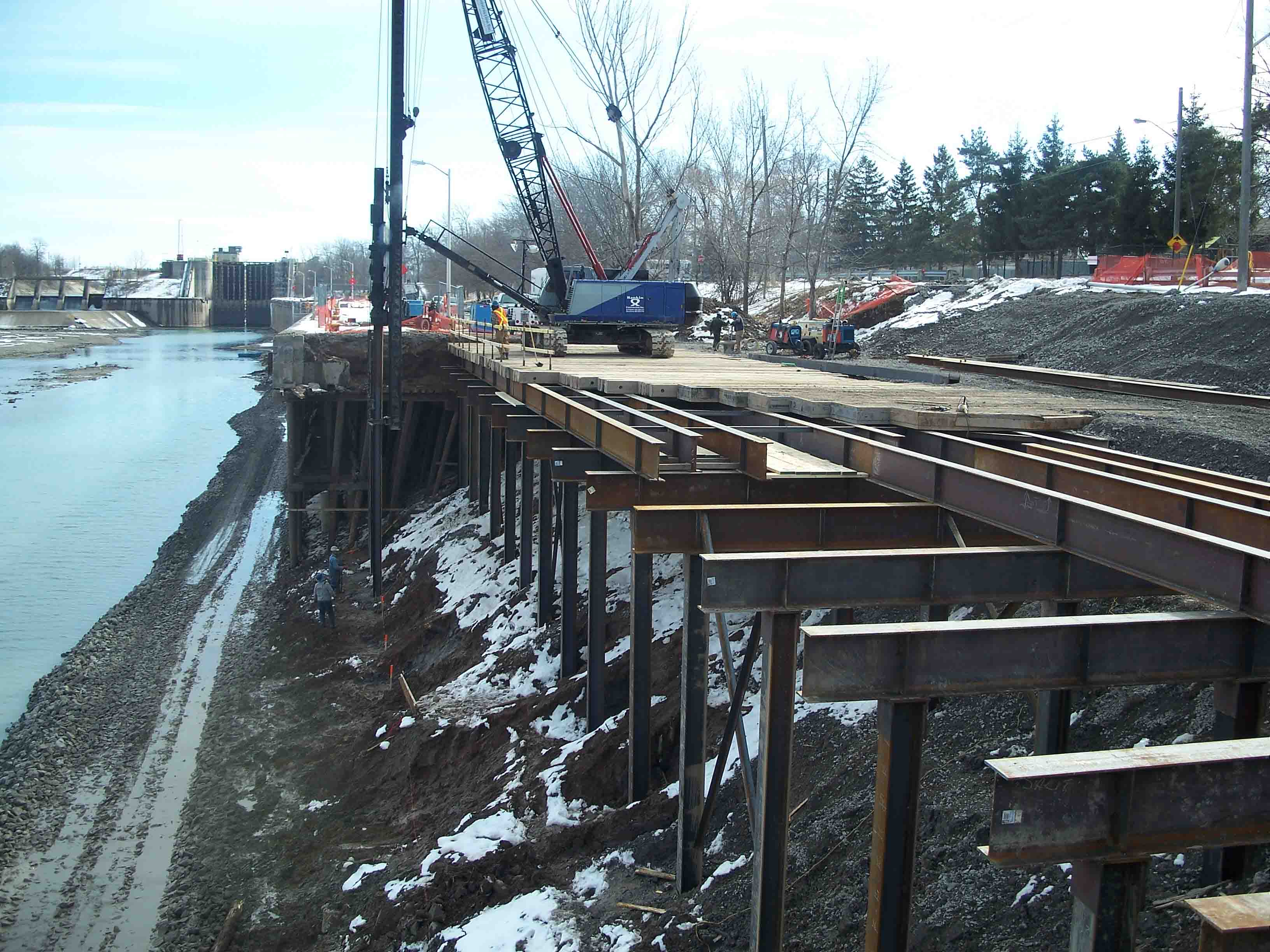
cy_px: 476
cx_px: 635
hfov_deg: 50.1
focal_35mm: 37
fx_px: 1357
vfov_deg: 38.7
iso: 64
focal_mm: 7.8
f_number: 2.8
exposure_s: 1/640
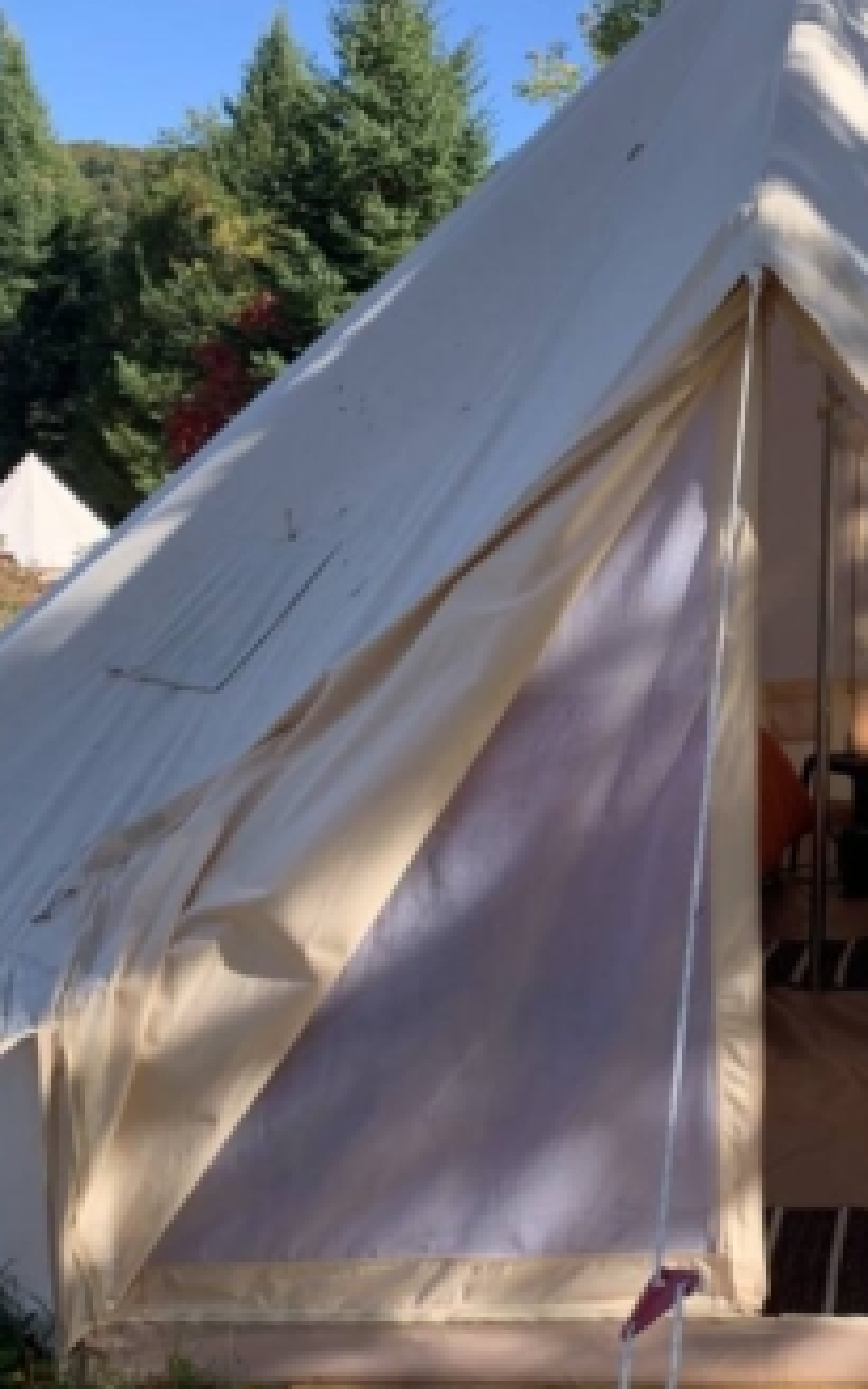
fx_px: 1855
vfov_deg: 41.0
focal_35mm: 49
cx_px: 847
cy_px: 601
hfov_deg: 25.2
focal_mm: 4.25
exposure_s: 1/879
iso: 25
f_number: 1.8
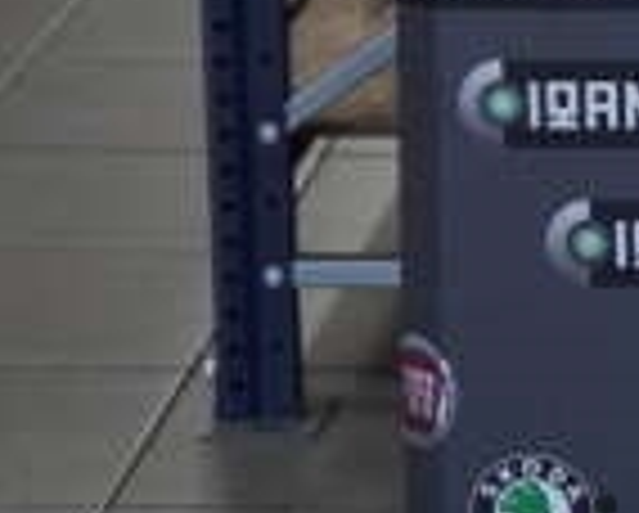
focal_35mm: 273
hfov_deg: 6.9
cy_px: 209
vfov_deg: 5.7
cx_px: 1210
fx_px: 5163
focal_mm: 25
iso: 1600
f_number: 4.5
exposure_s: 1/160
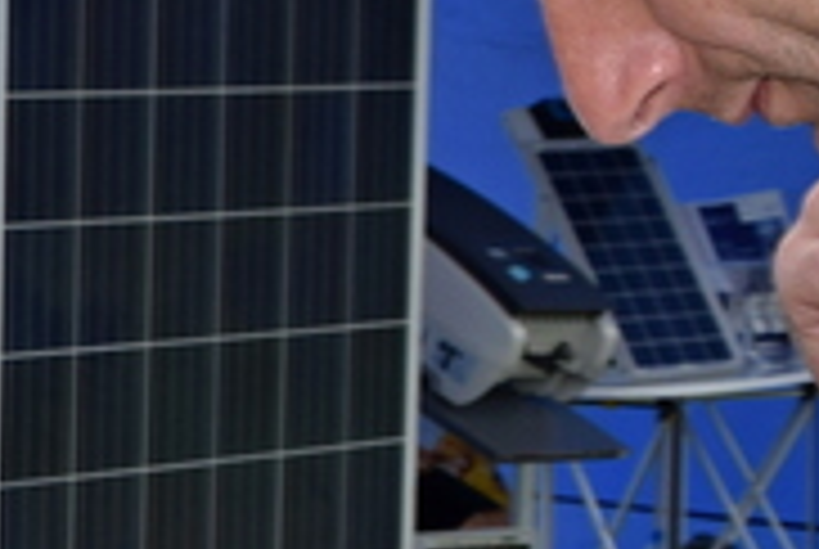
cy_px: 810
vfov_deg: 5.8
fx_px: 5400
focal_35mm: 237
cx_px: -832
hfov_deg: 8.2
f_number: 7.1
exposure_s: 1/200
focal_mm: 24
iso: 100
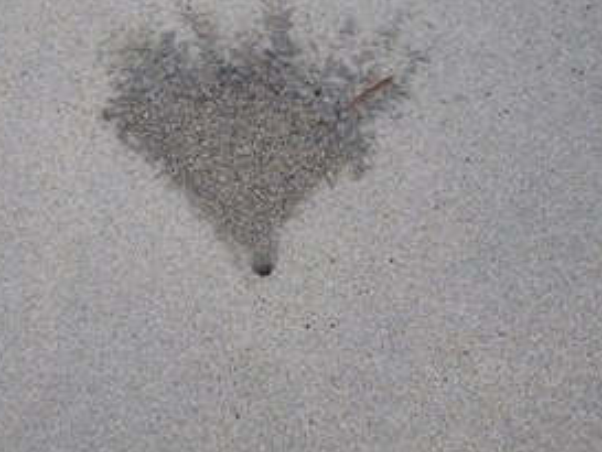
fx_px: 713
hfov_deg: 45.6
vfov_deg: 35.1
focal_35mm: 41
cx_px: 251
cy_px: 185
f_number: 3.1
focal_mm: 5
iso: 320
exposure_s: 1/60
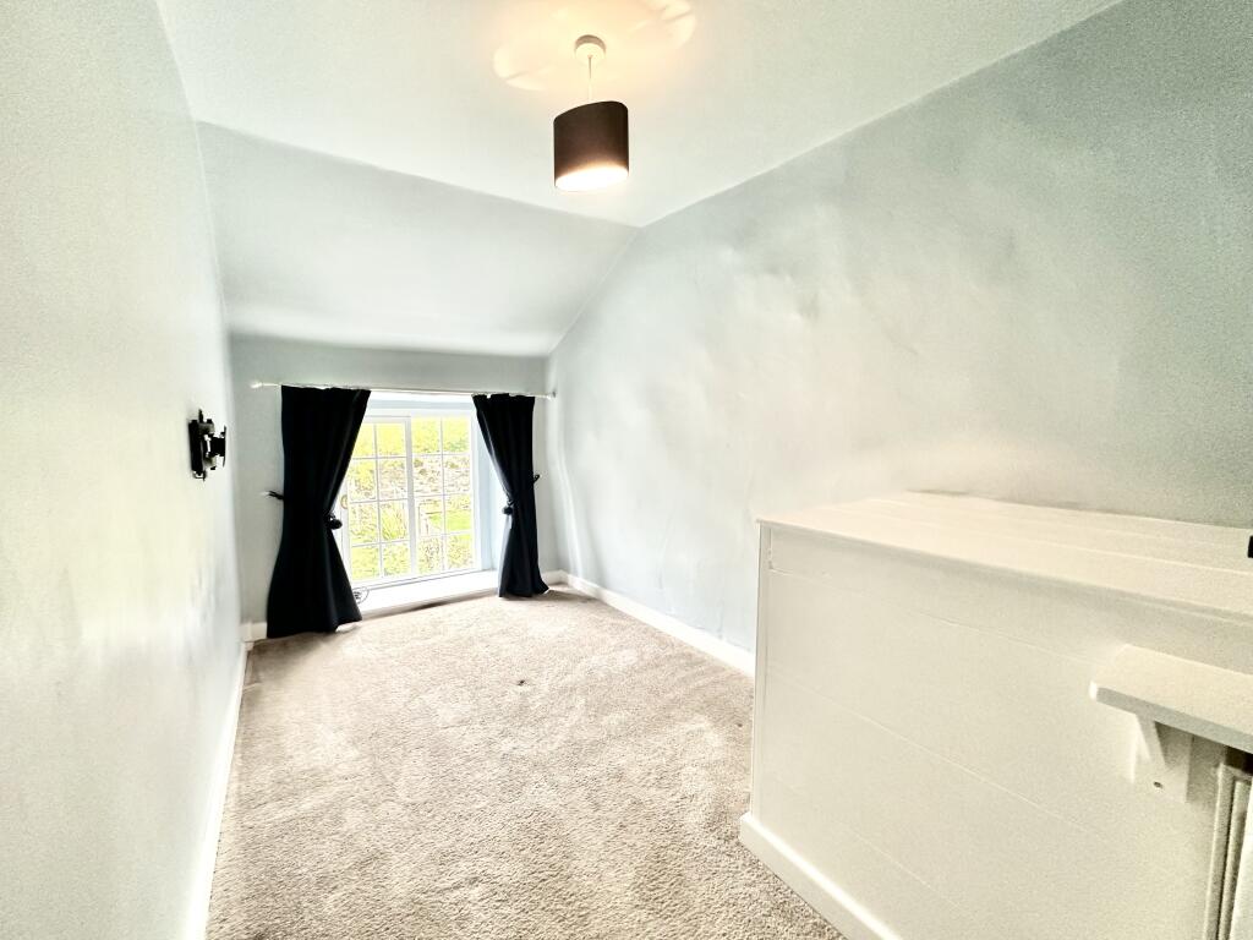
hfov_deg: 102.1
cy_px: 470
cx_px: 626
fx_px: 507
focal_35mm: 14
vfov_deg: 85.7
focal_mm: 2.22
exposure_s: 1/100
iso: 320
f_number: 2.2
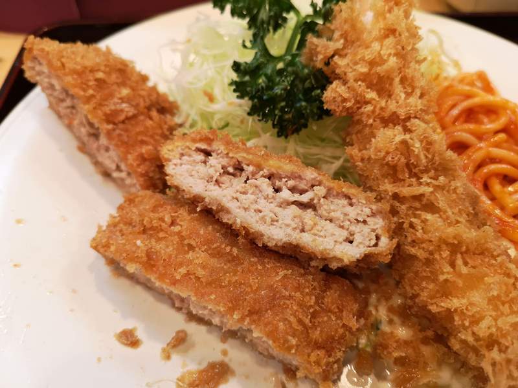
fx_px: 404
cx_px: 259
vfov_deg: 51.4
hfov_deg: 65.3
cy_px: 194
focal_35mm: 27
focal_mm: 3.95
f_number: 1.8
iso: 125
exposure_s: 1/50
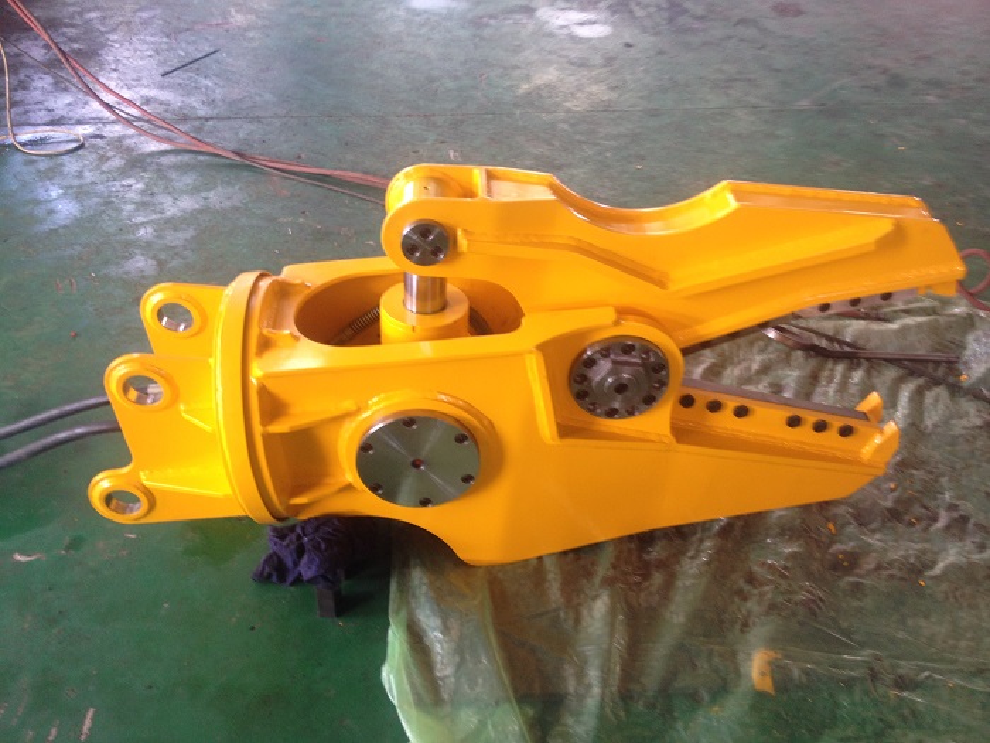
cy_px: 372
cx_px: 495
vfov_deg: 40.7
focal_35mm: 35
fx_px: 1001
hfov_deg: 52.6
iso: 64
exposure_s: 1/20
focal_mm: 4.28
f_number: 2.4
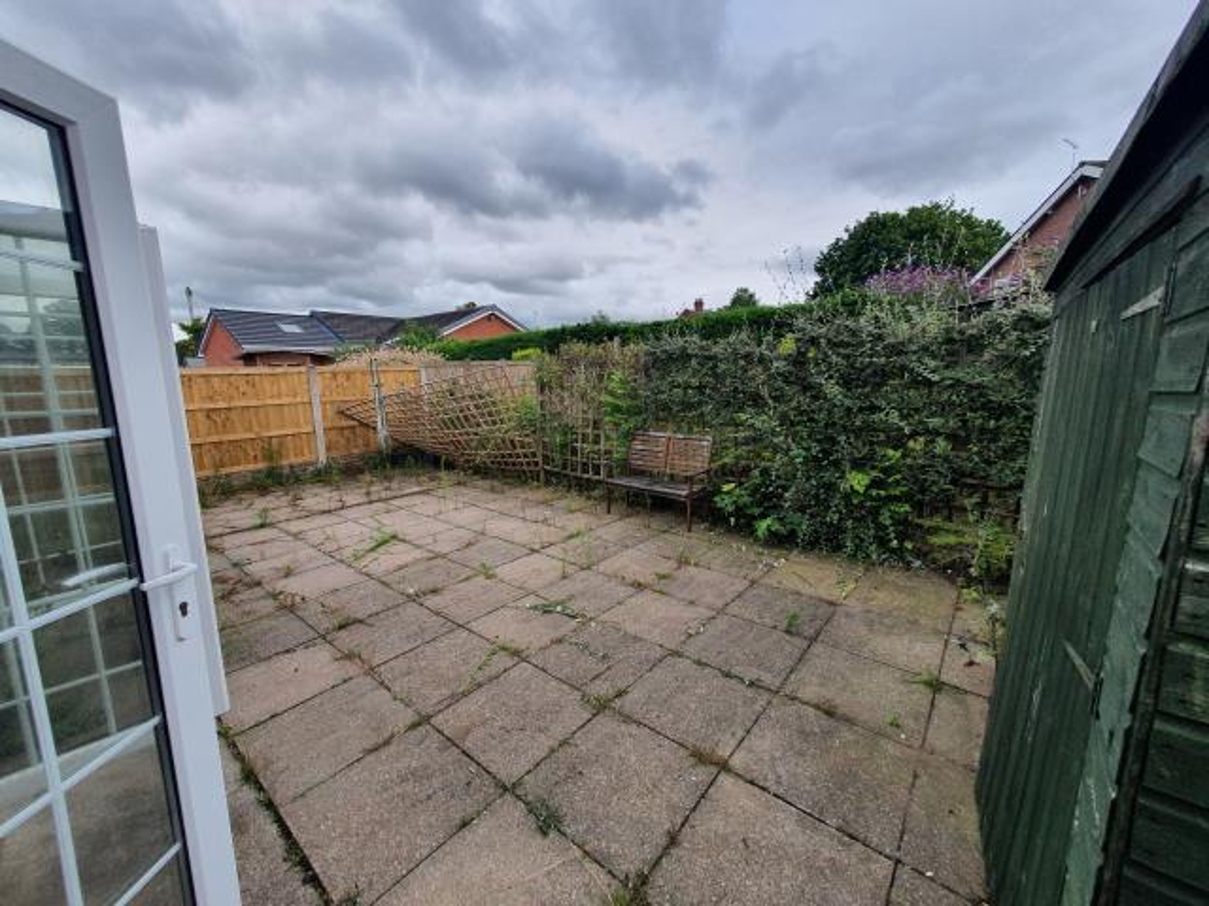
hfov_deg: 106.2
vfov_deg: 89.9
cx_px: 604
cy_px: 453
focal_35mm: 13
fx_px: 454
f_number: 2.2
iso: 50
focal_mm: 1.8
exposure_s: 1/241
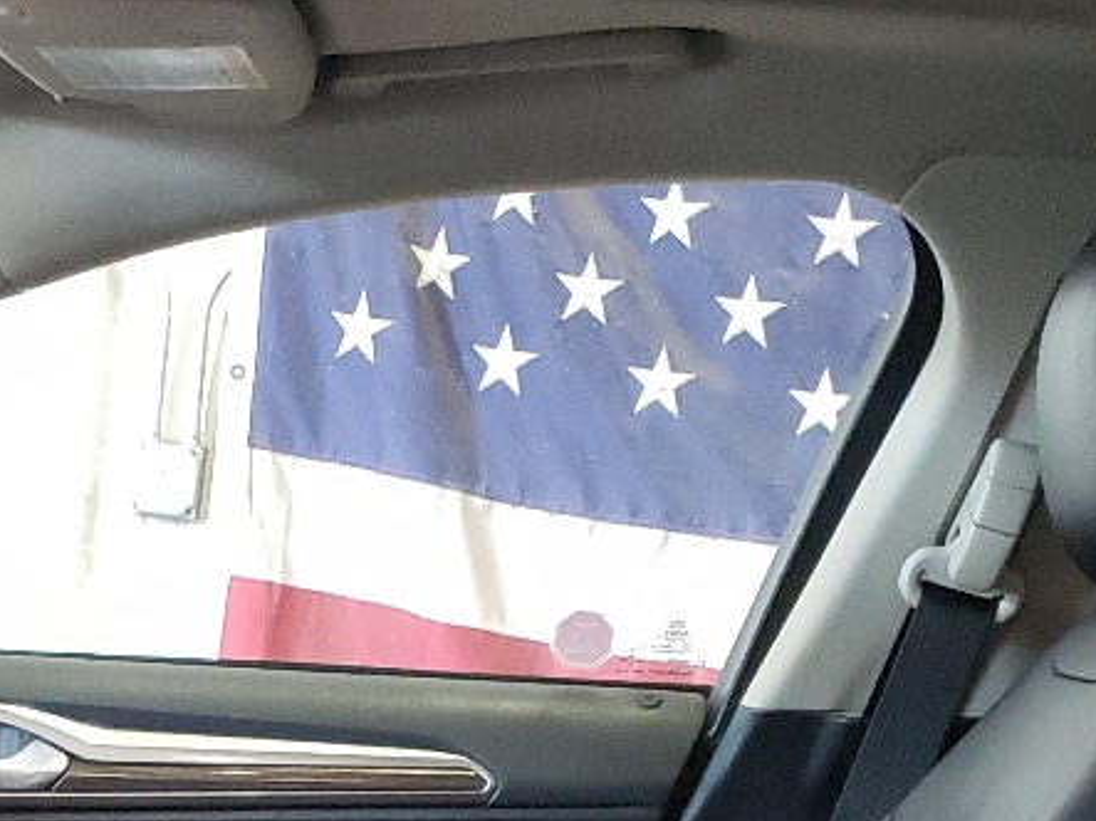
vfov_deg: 14.0
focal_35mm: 94
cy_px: 1479
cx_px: -45
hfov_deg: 20.1
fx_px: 2975
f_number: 1.5
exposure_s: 1/24
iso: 420
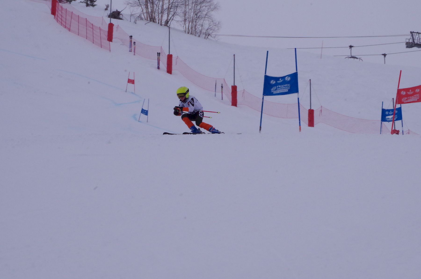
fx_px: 2801
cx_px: 210
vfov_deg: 5.7
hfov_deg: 8.6
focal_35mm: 240
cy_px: 140
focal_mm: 160
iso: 1600
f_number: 18
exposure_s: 1/1250
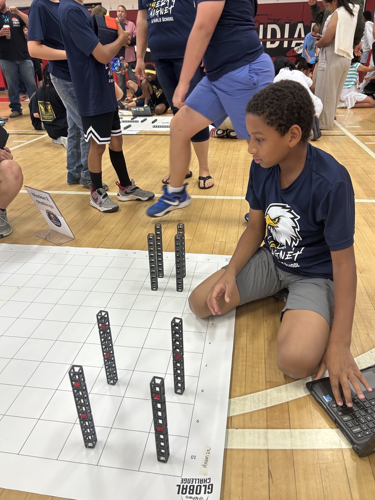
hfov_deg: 53.1
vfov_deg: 67.3
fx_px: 376
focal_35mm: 26
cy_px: 250
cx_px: 188
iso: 100
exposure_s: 1/120
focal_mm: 5.7
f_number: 1.5
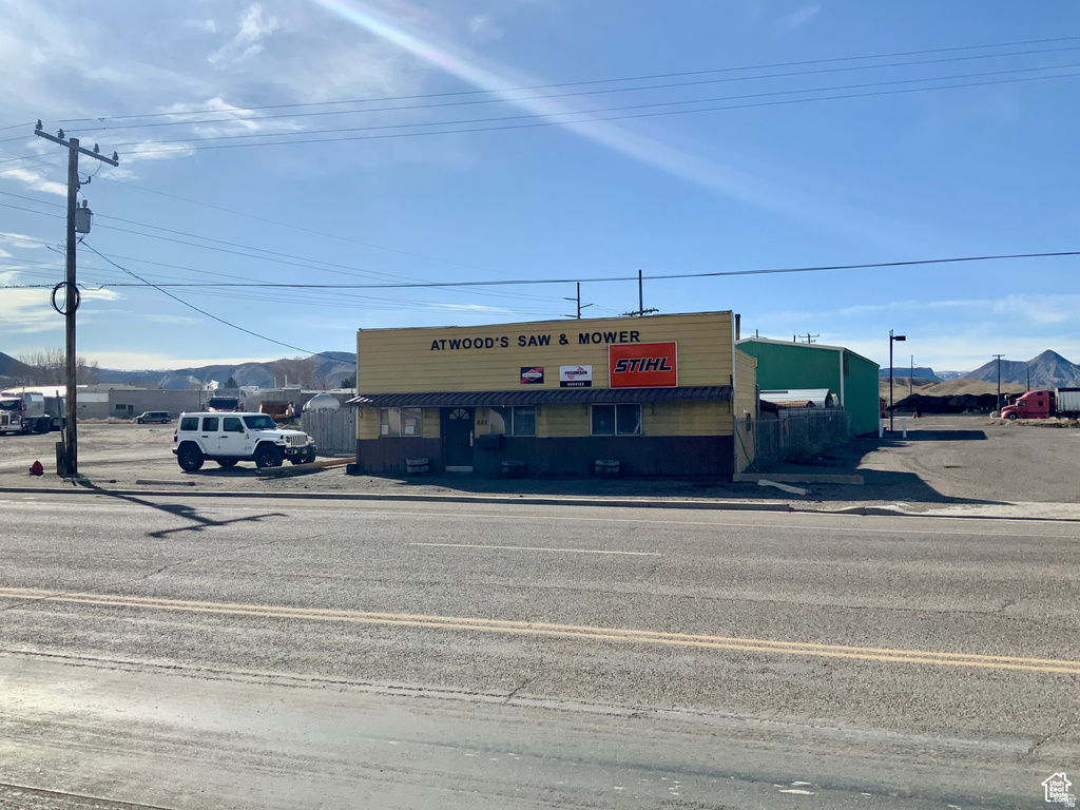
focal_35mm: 29
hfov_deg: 61.7
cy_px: 405
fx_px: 905
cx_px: 540
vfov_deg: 48.2
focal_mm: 3
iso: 20
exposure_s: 1/4405
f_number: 1.8
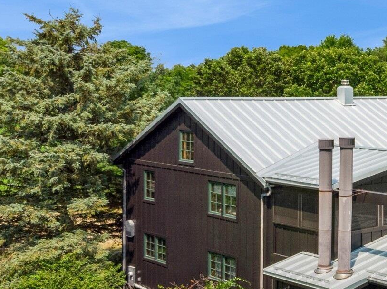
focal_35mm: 59
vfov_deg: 23.8
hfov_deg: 28.7
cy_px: 285
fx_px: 659
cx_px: 458
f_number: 2.8
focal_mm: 4.5
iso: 100
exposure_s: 1/900
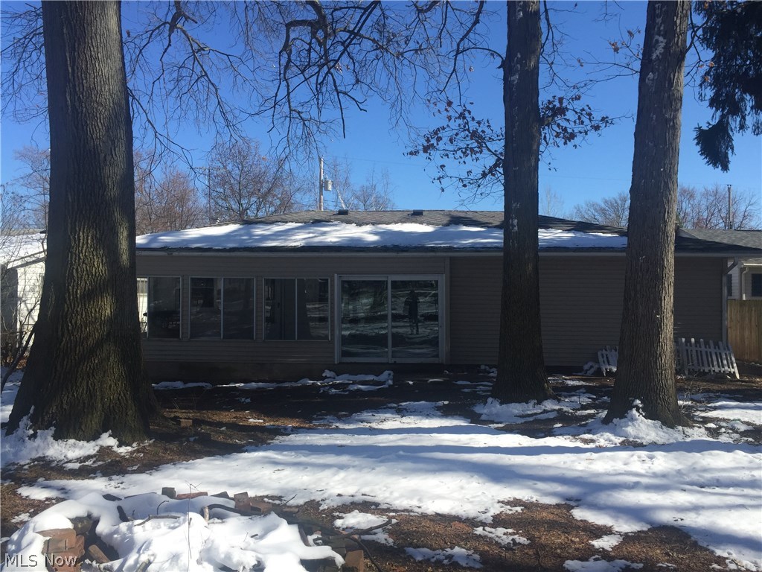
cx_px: 381
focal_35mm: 29
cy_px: 286
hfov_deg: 61.7
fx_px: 638
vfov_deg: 48.2
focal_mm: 4.15
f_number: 2.2
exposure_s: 1/1582
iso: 32
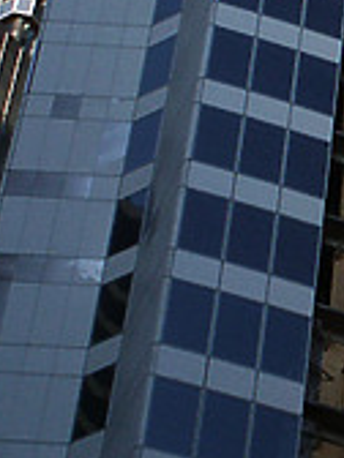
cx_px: 575
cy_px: 95
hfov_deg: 7.2
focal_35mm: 203
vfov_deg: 9.7
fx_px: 2690
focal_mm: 7.95
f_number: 6.7
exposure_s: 1/125
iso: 64
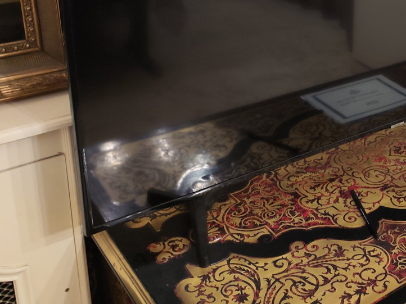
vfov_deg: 27.3
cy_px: 16
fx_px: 598
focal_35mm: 51
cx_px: 376
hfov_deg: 35.0
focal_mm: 7.01
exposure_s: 1/25
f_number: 1.69
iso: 1303
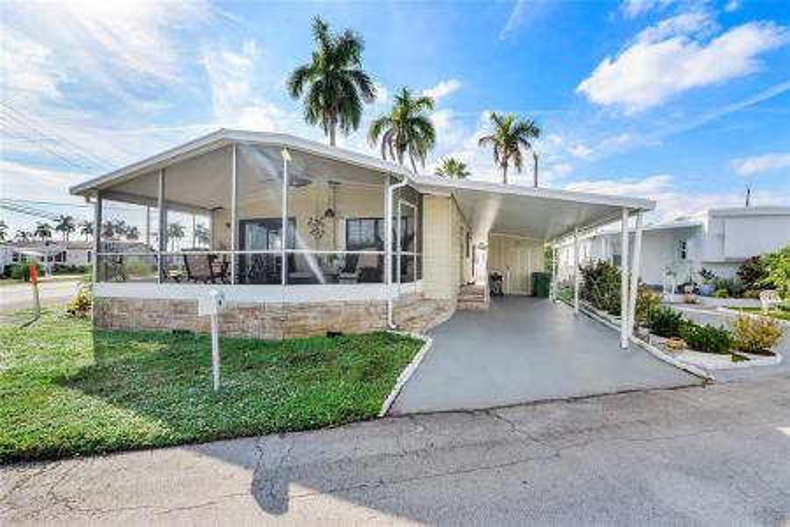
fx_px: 329
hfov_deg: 100.4
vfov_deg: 77.3
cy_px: 264
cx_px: 395
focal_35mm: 15
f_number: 9
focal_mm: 10
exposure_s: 1/800
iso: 500
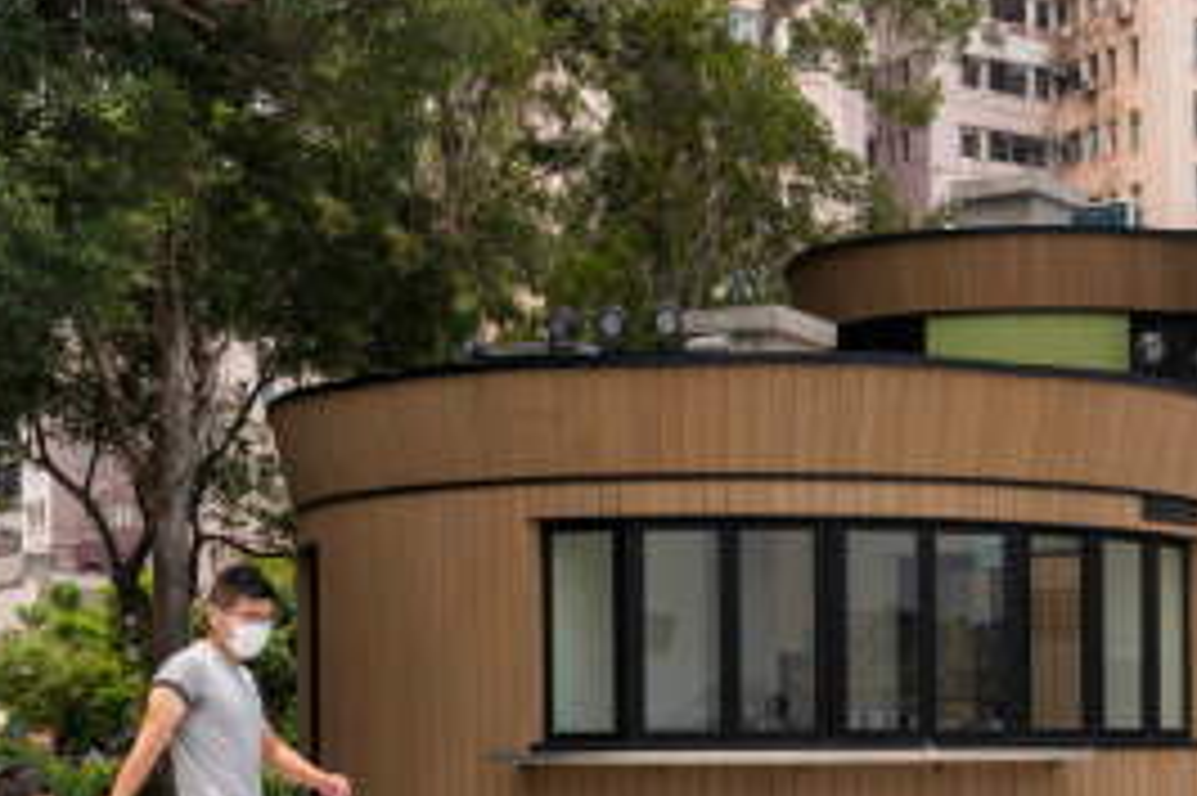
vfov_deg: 16.9
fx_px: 2625
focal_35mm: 79
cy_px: 776
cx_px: 1071
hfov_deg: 24.9
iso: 64
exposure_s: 1/640
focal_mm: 35
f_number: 4
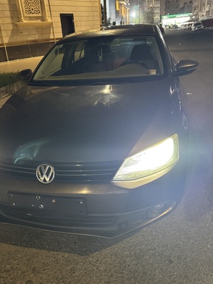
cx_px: 92
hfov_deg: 49.6
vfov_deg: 63.4
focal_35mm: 28
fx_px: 230
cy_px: 152
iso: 800
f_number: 1.78
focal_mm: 6.76
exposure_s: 1/33
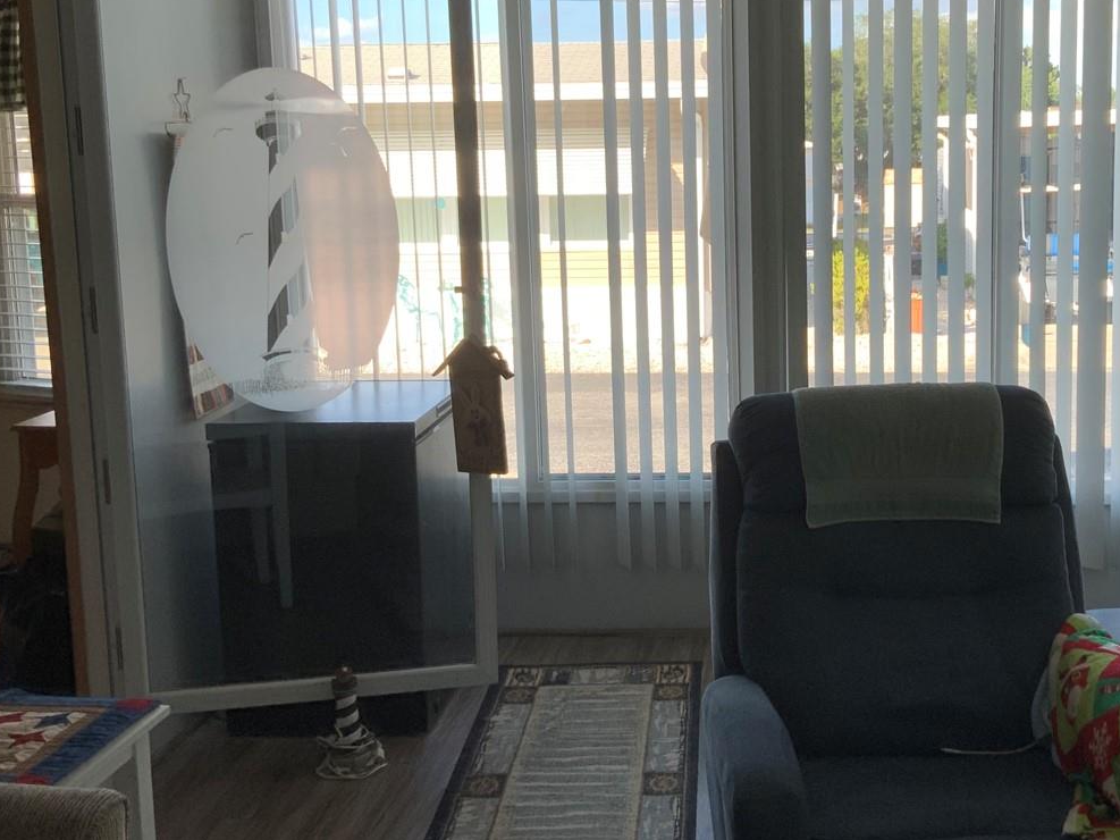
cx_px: 734
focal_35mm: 47
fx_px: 1520
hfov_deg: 40.0
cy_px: 346
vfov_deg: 30.8
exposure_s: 1/122
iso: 20
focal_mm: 3
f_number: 1.8
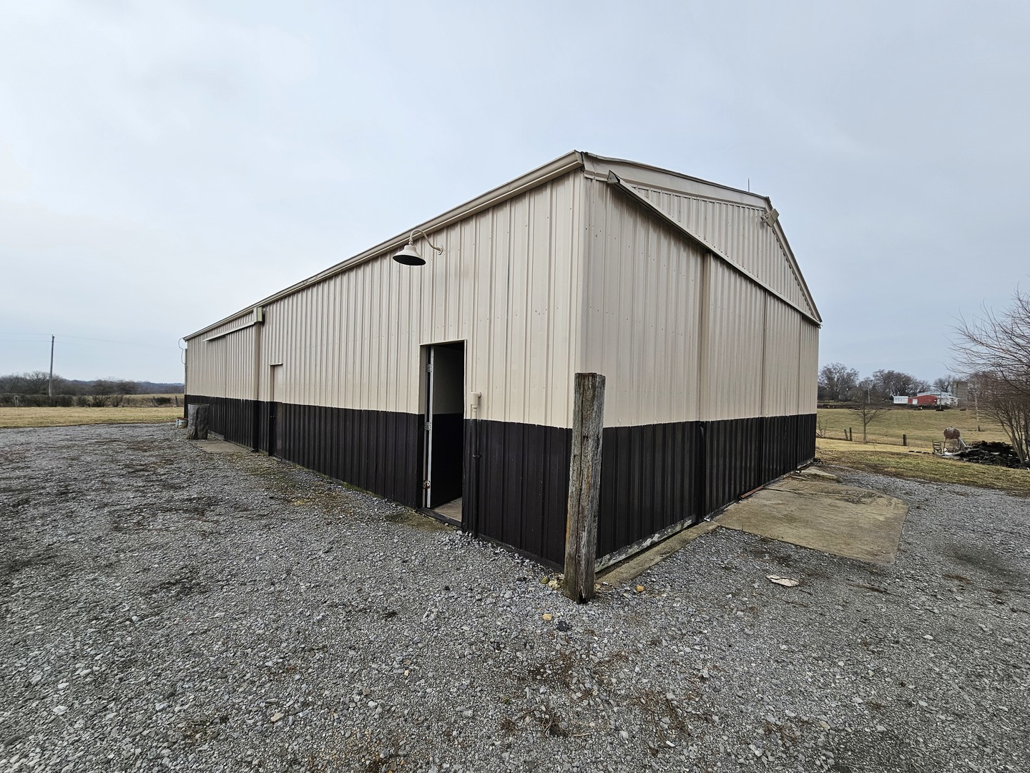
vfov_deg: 89.9
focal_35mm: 13
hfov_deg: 106.2
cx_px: 515
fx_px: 387
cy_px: 386
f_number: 2.2
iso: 50
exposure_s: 1/864
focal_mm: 2.2
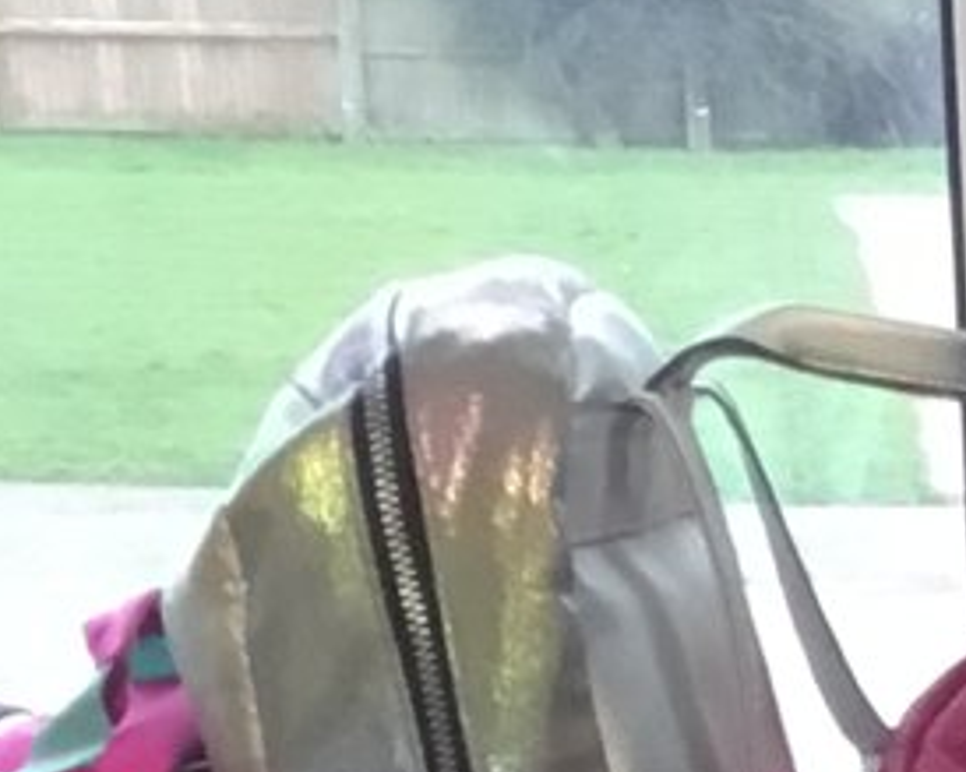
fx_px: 6459
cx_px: 2175
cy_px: 2658
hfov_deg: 8.0
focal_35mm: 226
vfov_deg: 6.1
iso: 50
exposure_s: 1/33
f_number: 2.4
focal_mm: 3.3
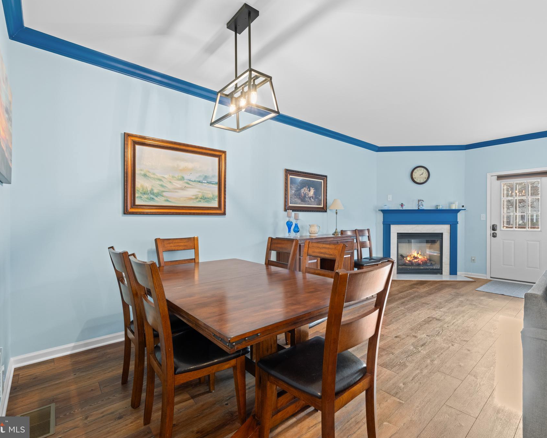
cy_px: 218
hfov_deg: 91.0
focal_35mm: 17
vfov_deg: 78.4
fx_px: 268
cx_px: 290
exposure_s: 1/4
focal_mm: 14.5
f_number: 8
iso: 500
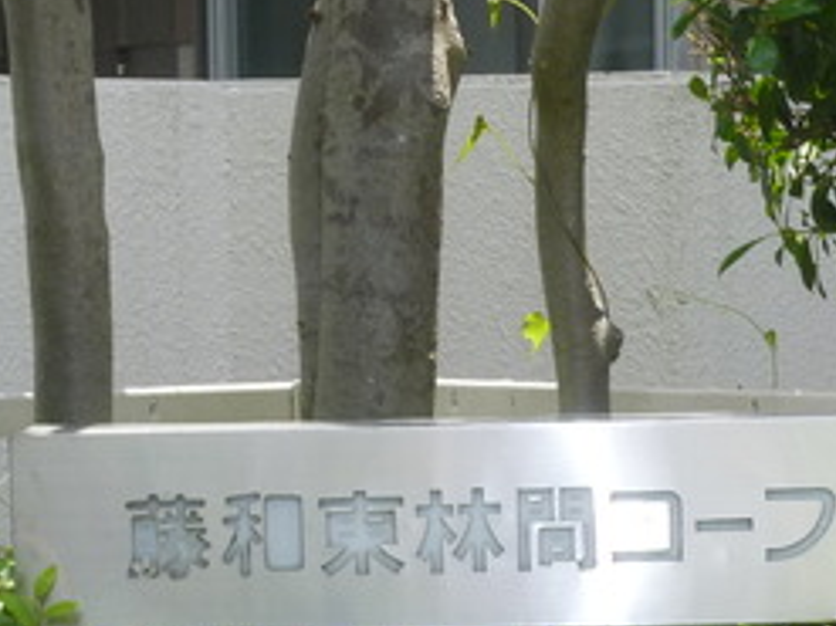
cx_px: 467
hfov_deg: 10.9
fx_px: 4393
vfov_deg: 8.1
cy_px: 545
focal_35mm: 182
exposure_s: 1/200
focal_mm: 13.3
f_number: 5.3
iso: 100
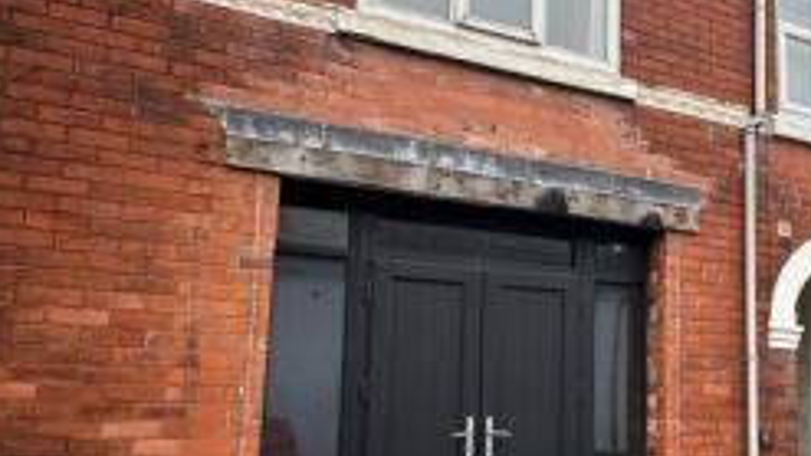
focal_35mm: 36
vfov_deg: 32.5
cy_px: 317
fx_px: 774
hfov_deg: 51.5
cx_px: 658
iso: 40
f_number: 2.2
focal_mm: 2.22
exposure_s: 1/129
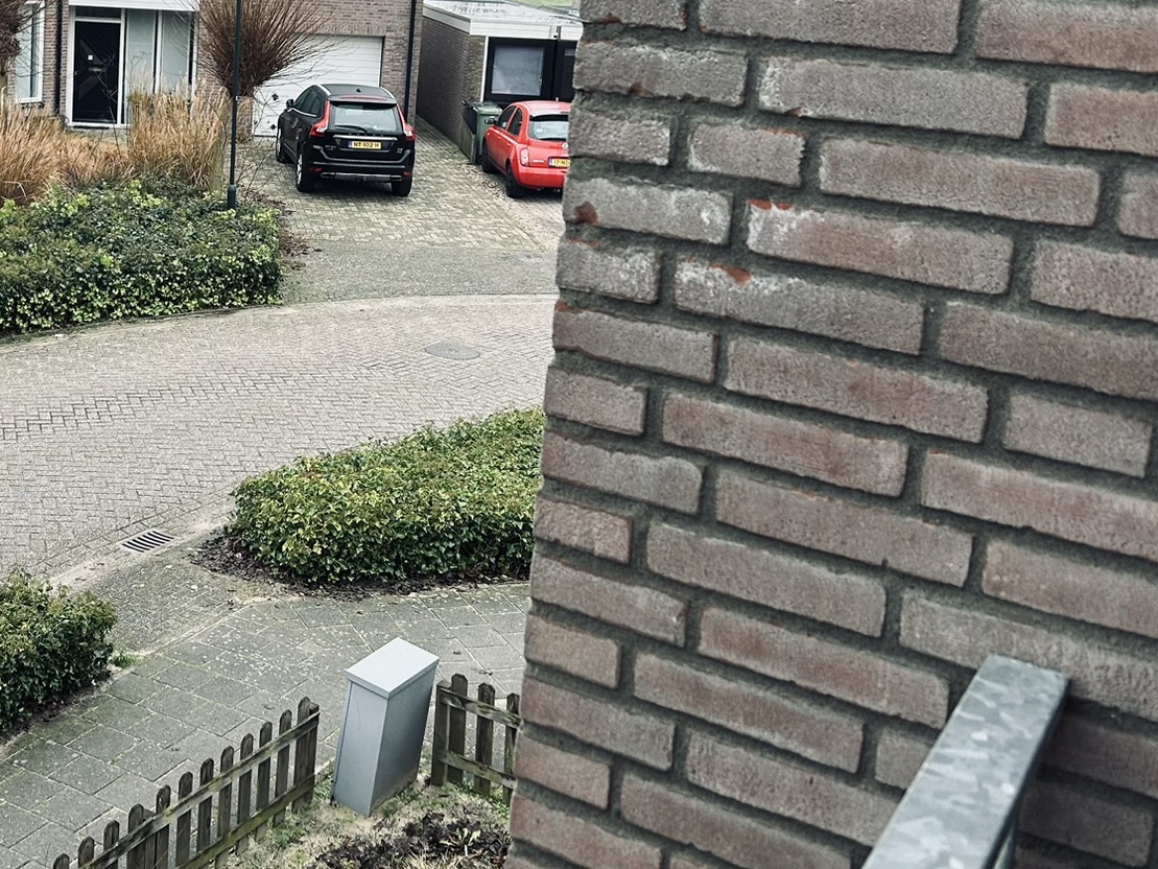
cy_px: 206
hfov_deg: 38.5
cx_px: 273
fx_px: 1606
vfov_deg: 29.7
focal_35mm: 48
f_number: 1.5
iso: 50
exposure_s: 1/121
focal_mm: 5.7
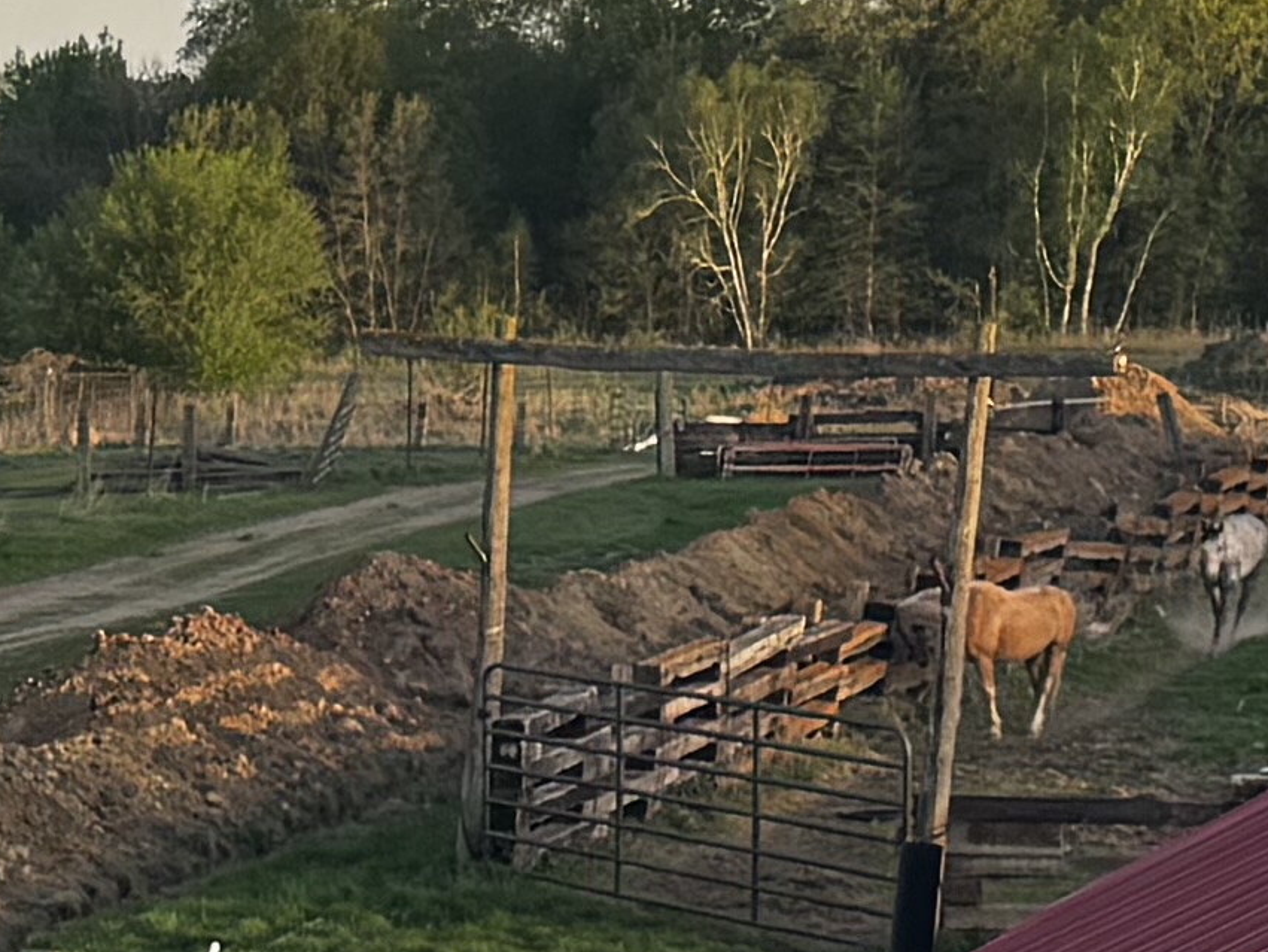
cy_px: 1228
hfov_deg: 11.0
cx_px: -1408
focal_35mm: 161
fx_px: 5900
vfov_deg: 9.1
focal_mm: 6.76
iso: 80
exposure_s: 1/995
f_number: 1.78
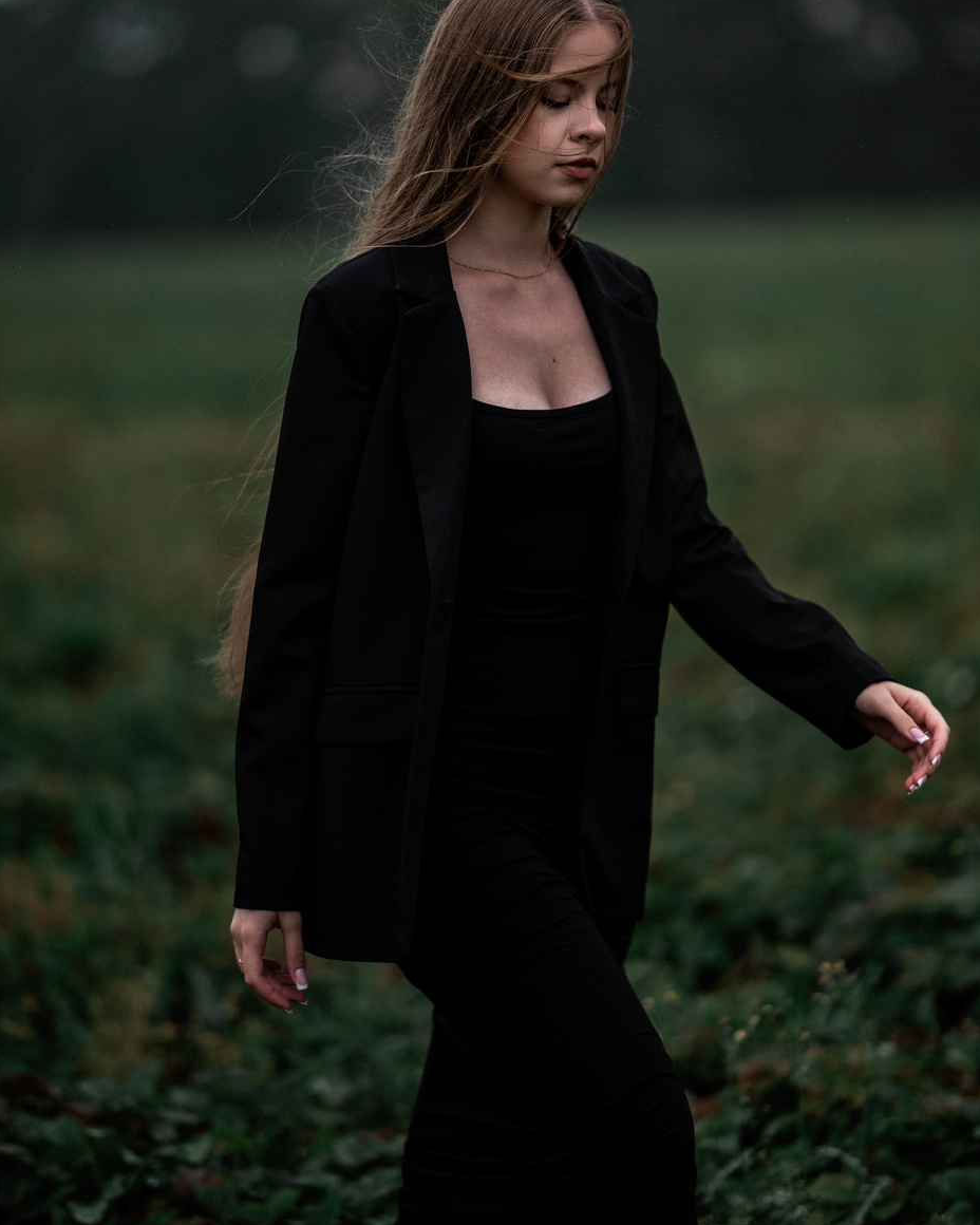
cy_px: 498
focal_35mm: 119
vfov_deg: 16.1
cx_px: 489
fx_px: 4314
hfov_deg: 13.0
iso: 160
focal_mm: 105
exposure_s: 1/4000
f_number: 1.6
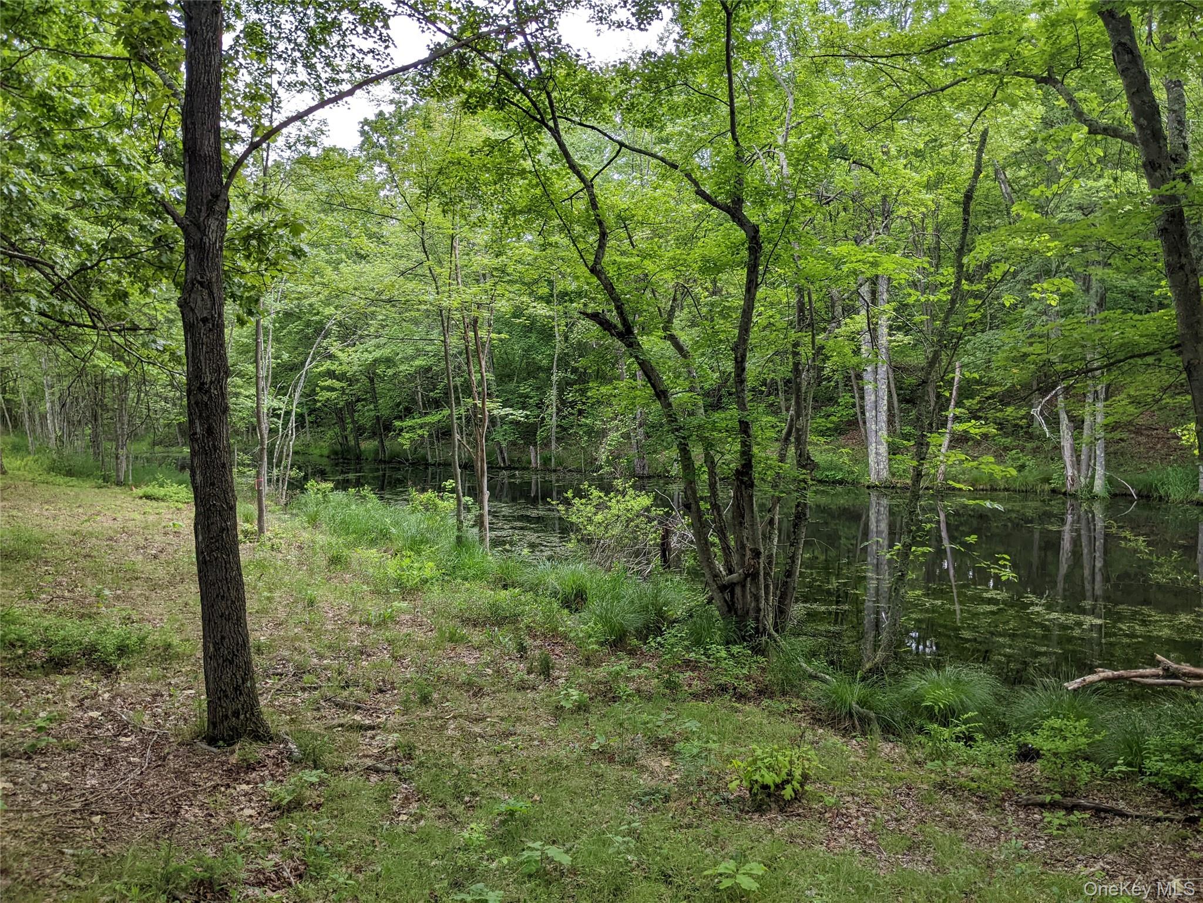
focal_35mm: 27
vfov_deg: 51.4
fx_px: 938
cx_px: 602
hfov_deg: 65.3
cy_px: 452
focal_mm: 4.44
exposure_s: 1/634
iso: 58
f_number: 1.8
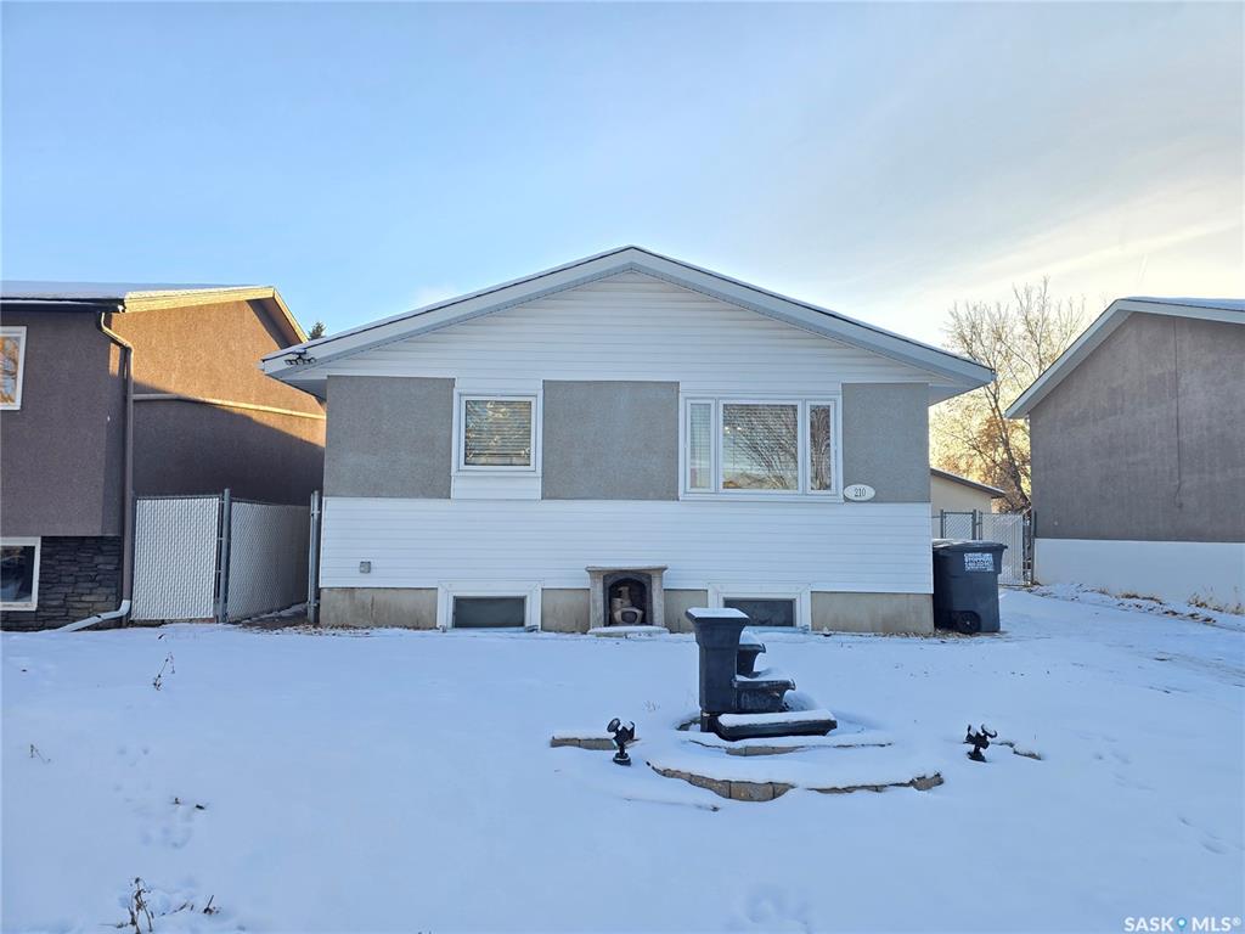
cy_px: 467
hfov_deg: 73.9
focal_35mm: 23
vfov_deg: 58.9
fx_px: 827
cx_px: 622
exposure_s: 1/180
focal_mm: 6.3
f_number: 1.7
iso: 12
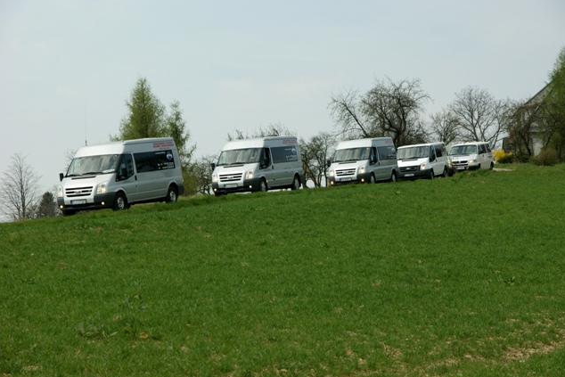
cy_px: 188
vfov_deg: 12.9
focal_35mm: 106
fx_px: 1664
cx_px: 284
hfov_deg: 19.3
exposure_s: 1/640
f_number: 8
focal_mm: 70
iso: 200
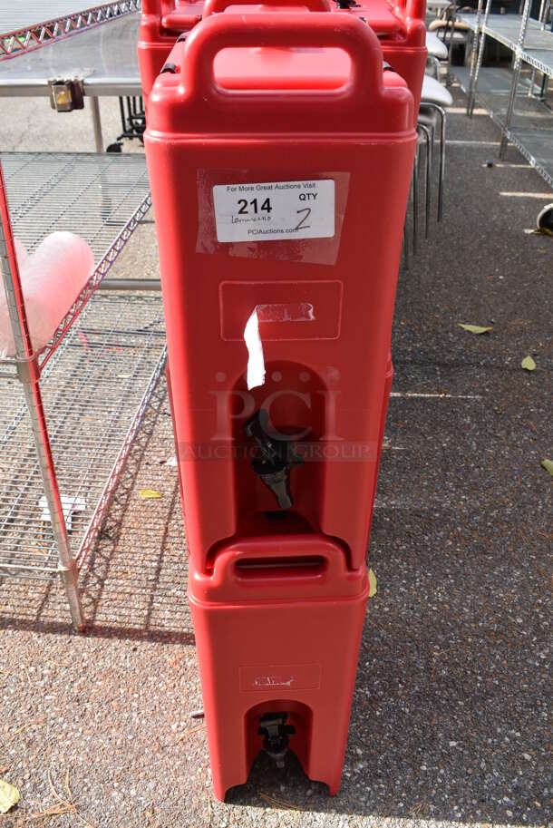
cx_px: 276
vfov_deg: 61.9
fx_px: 690
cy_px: 414
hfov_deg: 43.7
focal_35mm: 30
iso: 200
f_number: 7.1
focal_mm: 20
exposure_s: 1/320
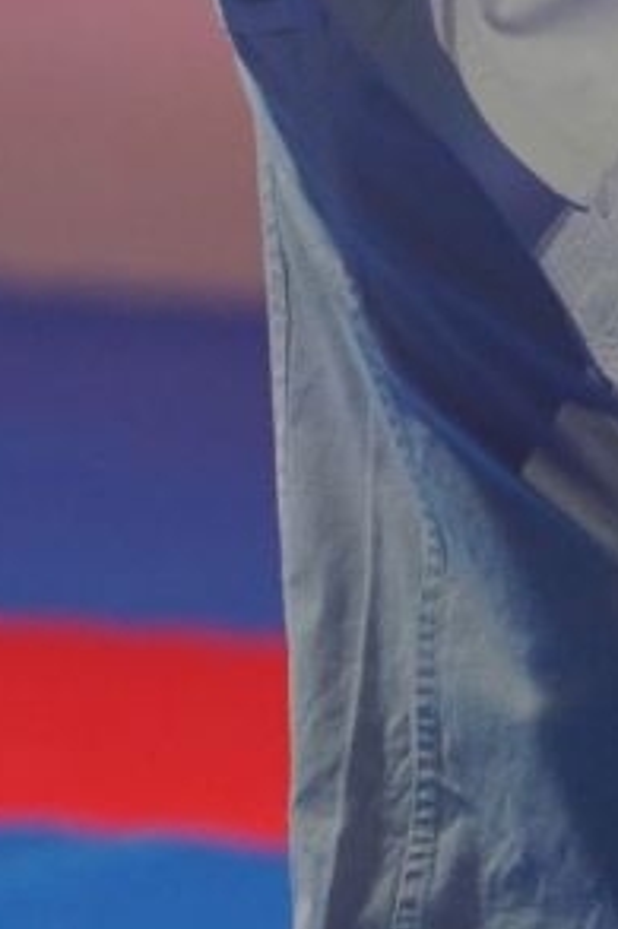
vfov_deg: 1.7
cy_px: -542
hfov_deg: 1.1
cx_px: -517
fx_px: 31656
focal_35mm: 1228
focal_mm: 200
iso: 1250
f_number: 2.8
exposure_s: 1/500
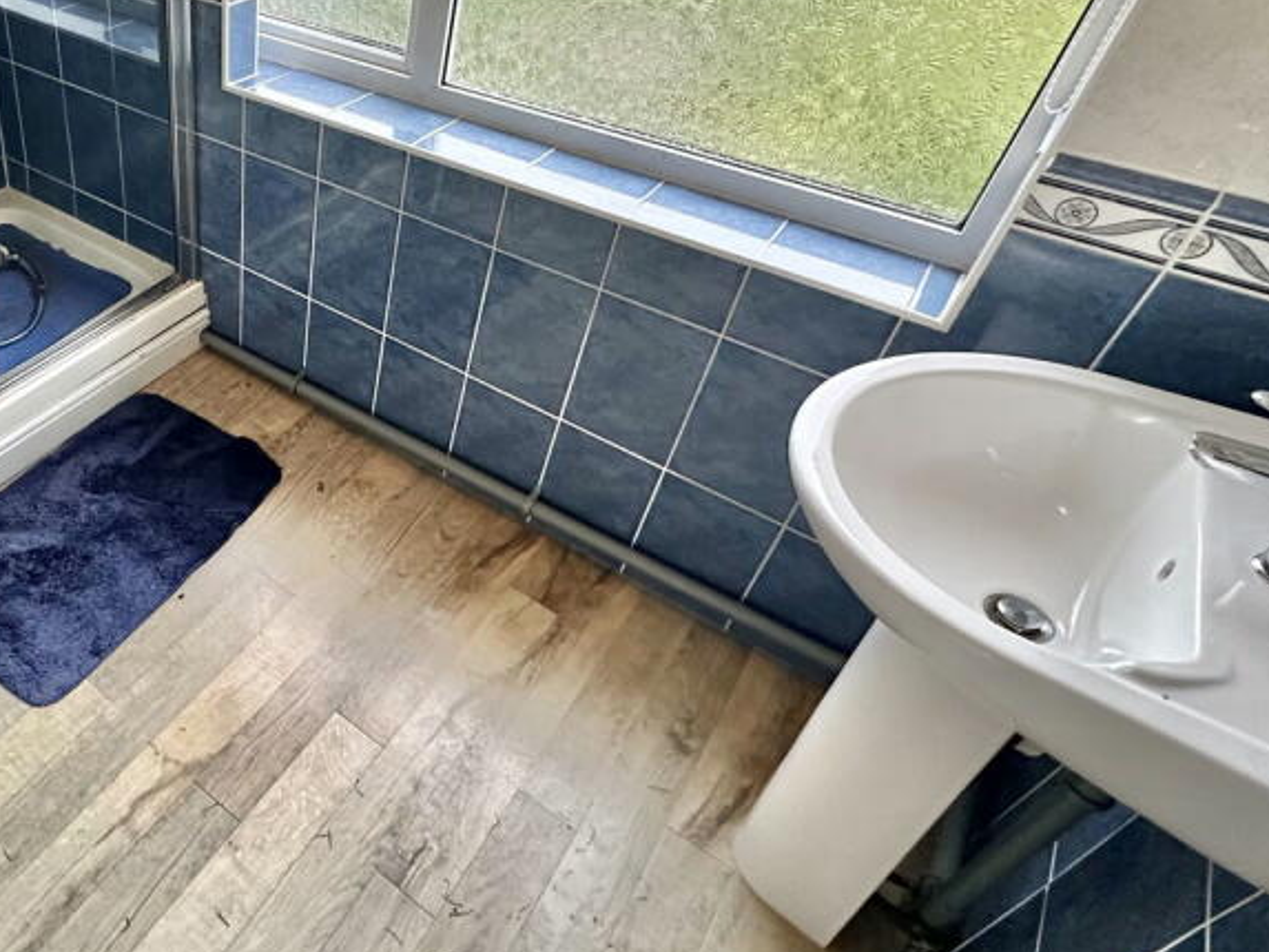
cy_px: 345
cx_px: 221
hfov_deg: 62.4
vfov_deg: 54.2
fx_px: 917
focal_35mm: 25
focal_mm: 2.22
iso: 400
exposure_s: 1/50
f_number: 2.2
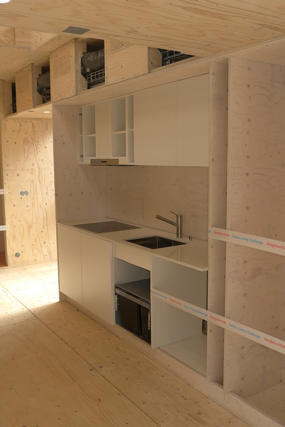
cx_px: 142
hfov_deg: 36.9
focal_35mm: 36
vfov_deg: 53.1
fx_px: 427
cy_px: 214
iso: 100
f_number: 4
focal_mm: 24
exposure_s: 1/100
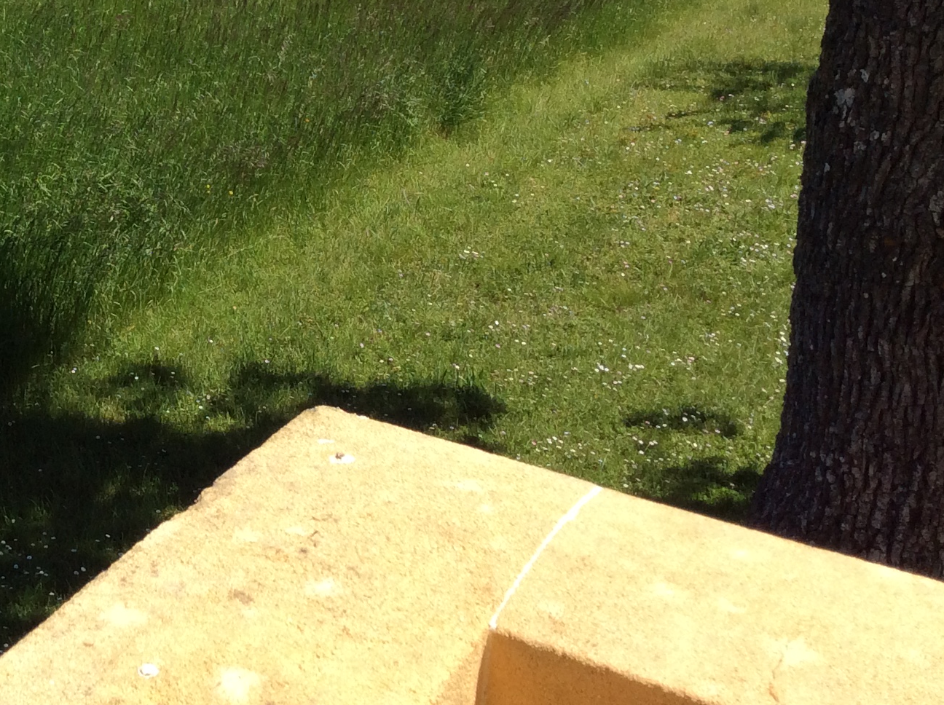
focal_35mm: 64
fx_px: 1743
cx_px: 103
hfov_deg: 29.1
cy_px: 58
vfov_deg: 22.3
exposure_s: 1/1466
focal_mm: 3.3
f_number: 2.4
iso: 32
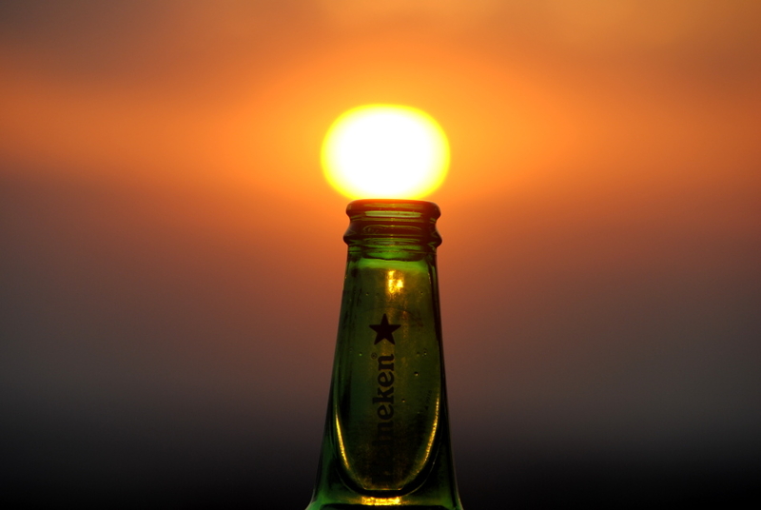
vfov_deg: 6.1
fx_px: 4763
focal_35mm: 225
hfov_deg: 9.1
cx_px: 380
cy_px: 255
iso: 100
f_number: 8
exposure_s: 1/250
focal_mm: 150
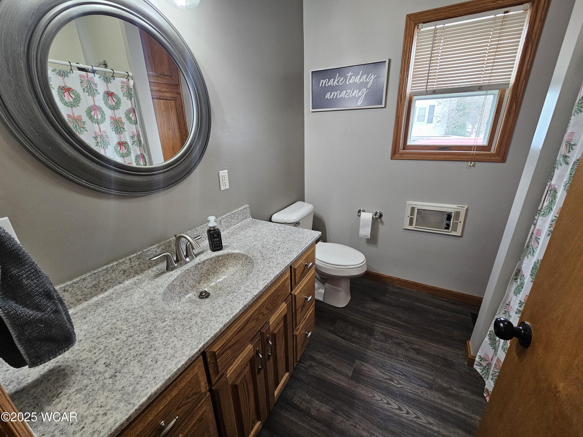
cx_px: 292
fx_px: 219
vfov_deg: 89.9
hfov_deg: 106.2
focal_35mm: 13
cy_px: 218
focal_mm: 2.2
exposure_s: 1/60
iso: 200
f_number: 2.2
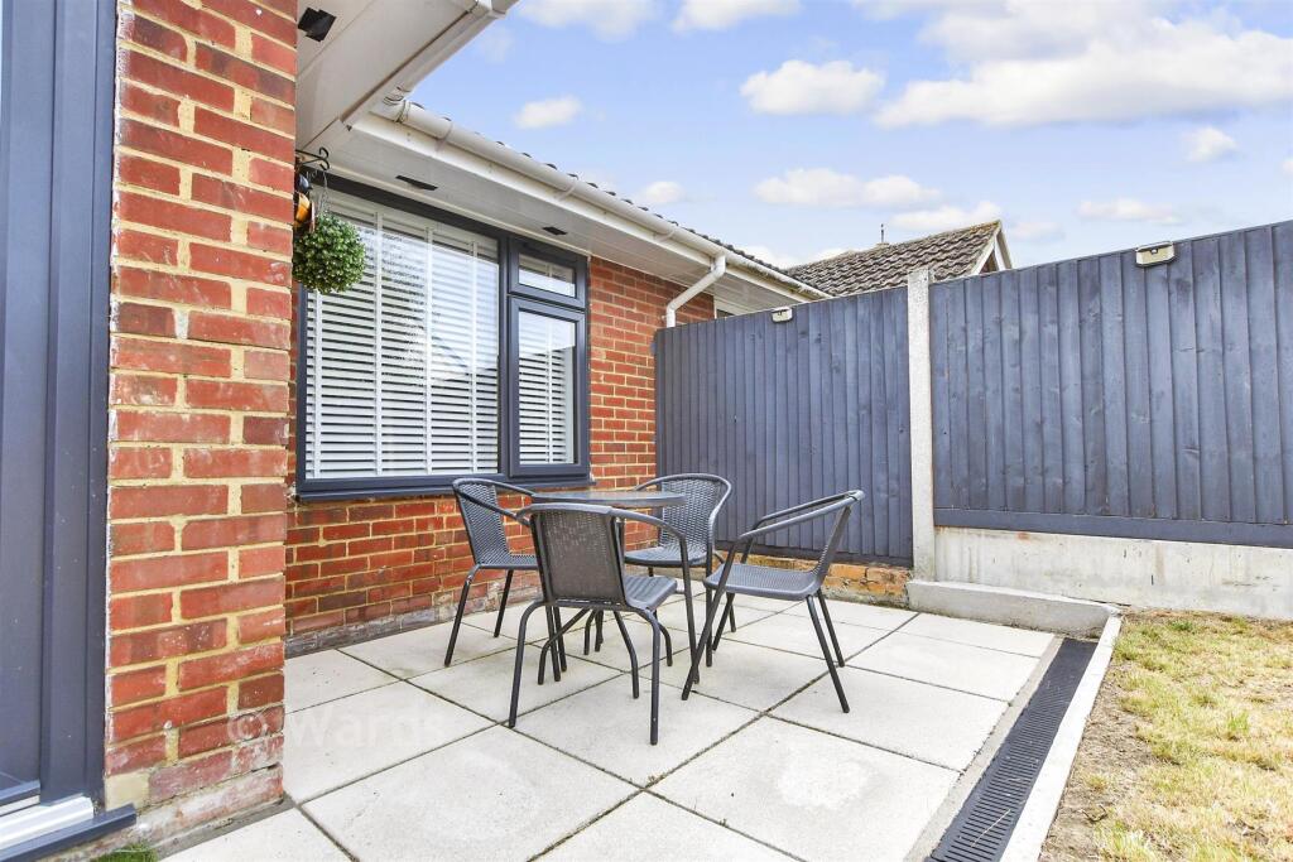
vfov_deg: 70.5
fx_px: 611
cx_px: 646
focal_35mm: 17
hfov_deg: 93.3
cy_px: 431
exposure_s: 1/200
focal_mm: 11.5
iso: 160
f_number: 8
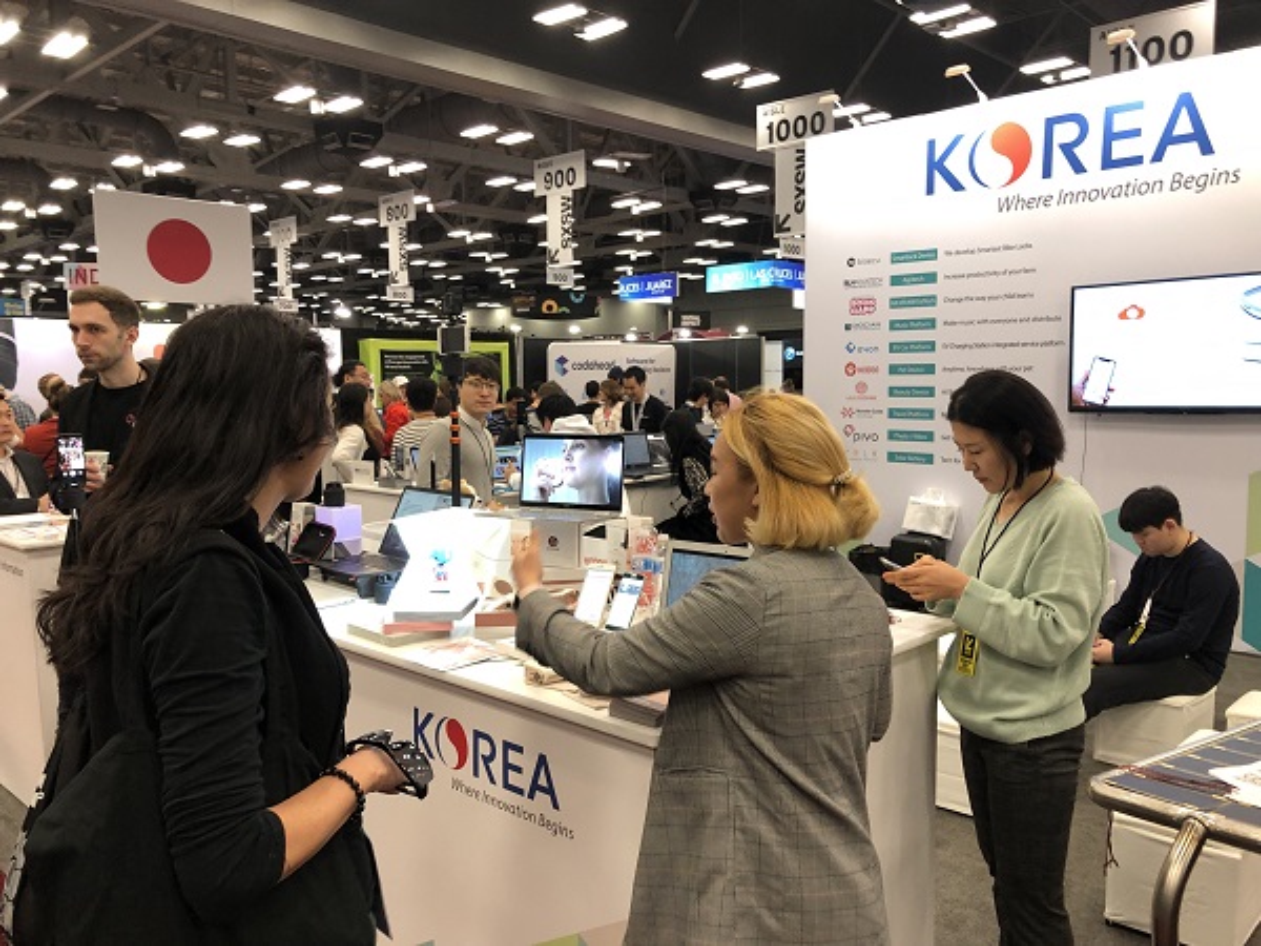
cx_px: 630
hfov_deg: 63.4
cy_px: 473
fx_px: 1020
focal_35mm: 28
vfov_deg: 49.7
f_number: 1.8
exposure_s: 1/24
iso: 40
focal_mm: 4
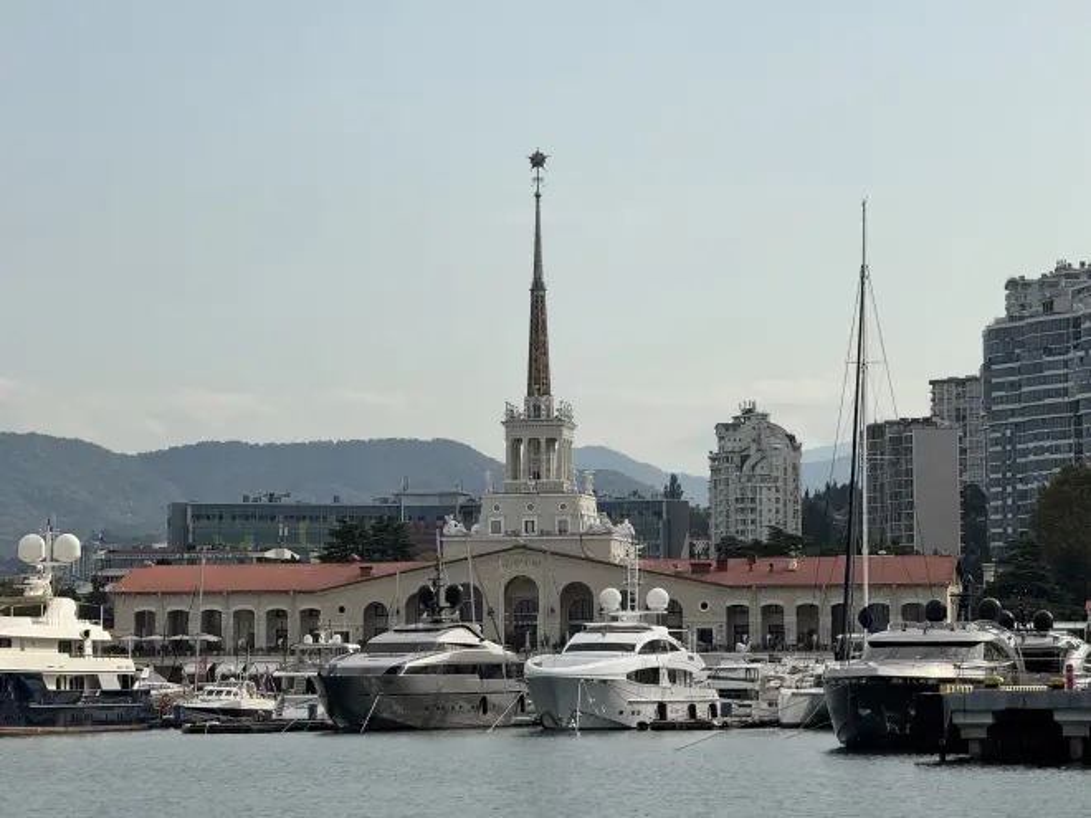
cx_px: 546
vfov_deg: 12.3
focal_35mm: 120
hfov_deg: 16.4
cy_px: 409
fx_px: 3782
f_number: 2.8
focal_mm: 15.66
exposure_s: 1/2933
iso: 50
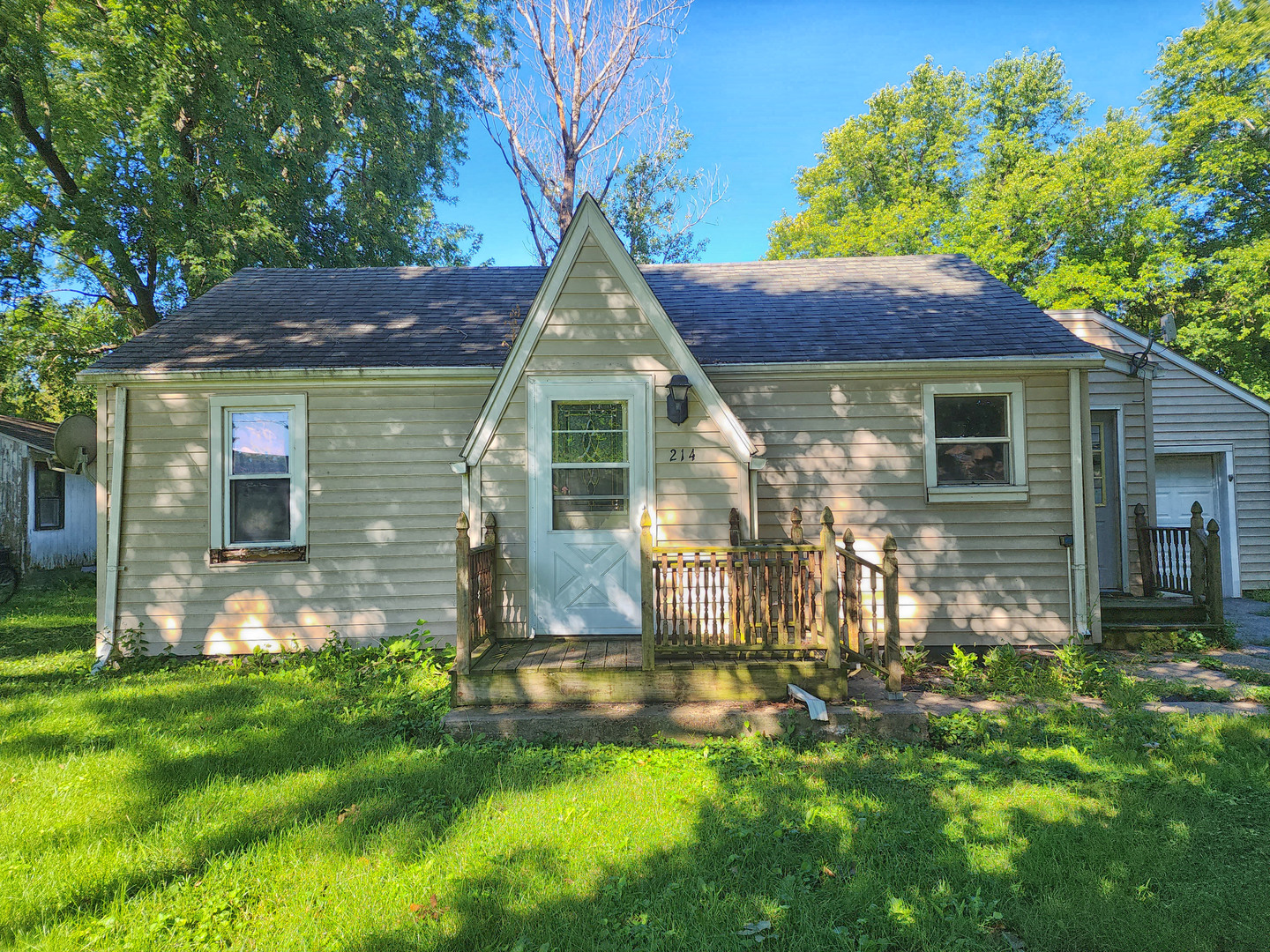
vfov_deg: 58.9
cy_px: 476
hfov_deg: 73.9
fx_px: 844
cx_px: 635
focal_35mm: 23
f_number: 1.8
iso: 12
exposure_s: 1/245
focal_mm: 6.4
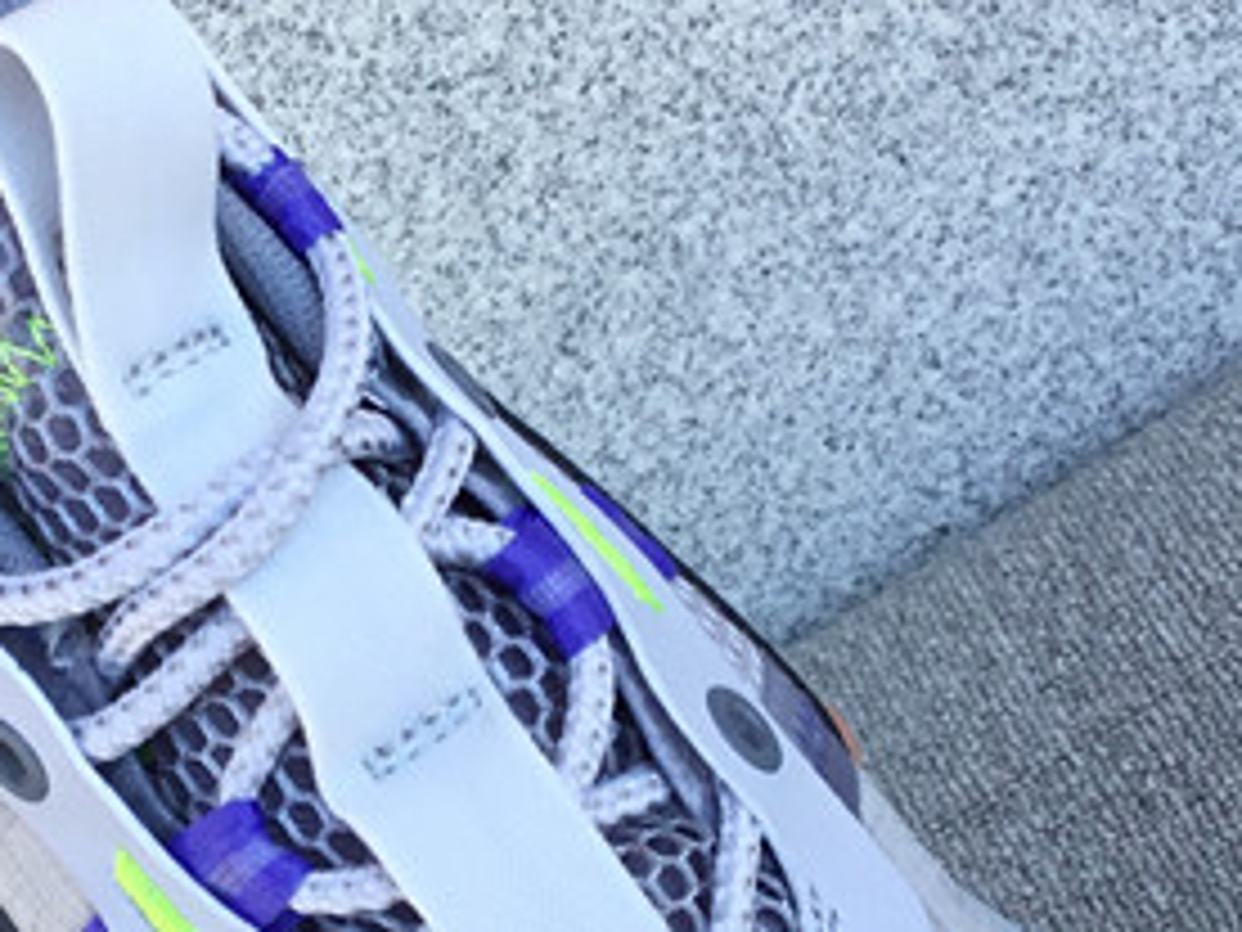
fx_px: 3624
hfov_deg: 19.4
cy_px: 714
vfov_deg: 14.6
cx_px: 396
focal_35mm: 101
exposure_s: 1/259
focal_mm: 3.3
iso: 25
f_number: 2.4
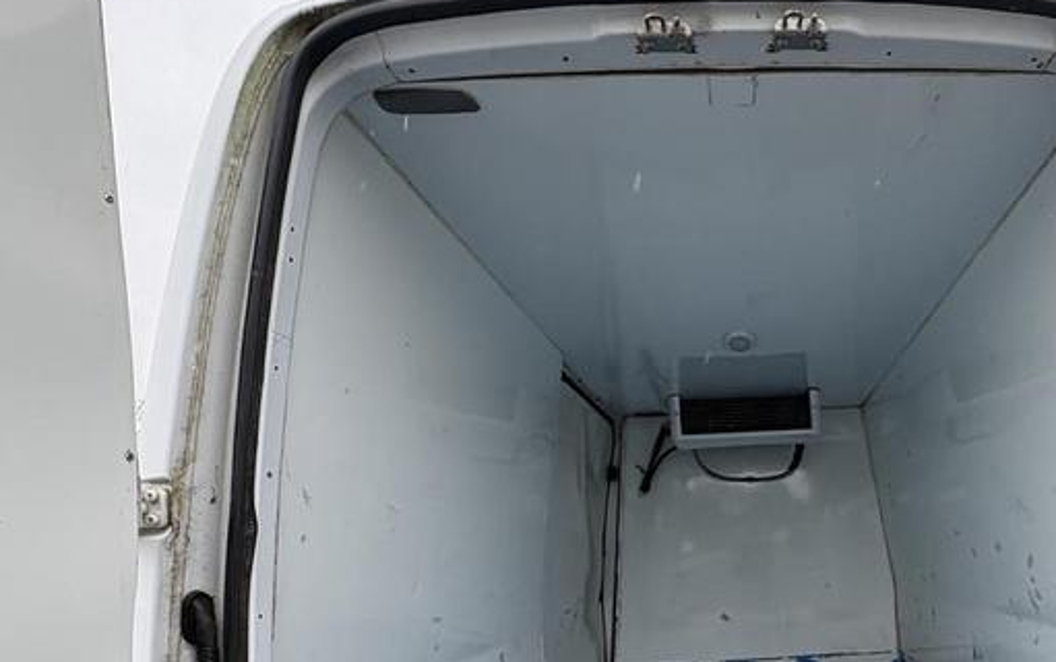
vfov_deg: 44.4
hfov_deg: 66.1
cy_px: 565
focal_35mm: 26
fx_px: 749
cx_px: 791
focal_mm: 2.22
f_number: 2.2
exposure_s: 1/185
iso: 64
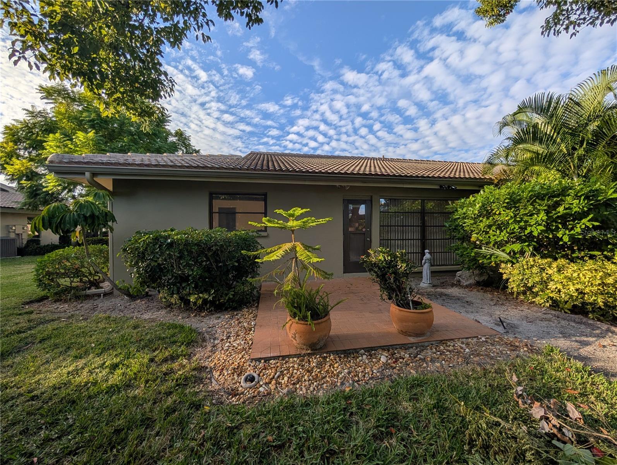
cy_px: 232
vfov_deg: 94.6
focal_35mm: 12
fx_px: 214
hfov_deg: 110.5
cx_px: 308
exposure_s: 1/2169
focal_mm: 2.02
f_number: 1.7
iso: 55
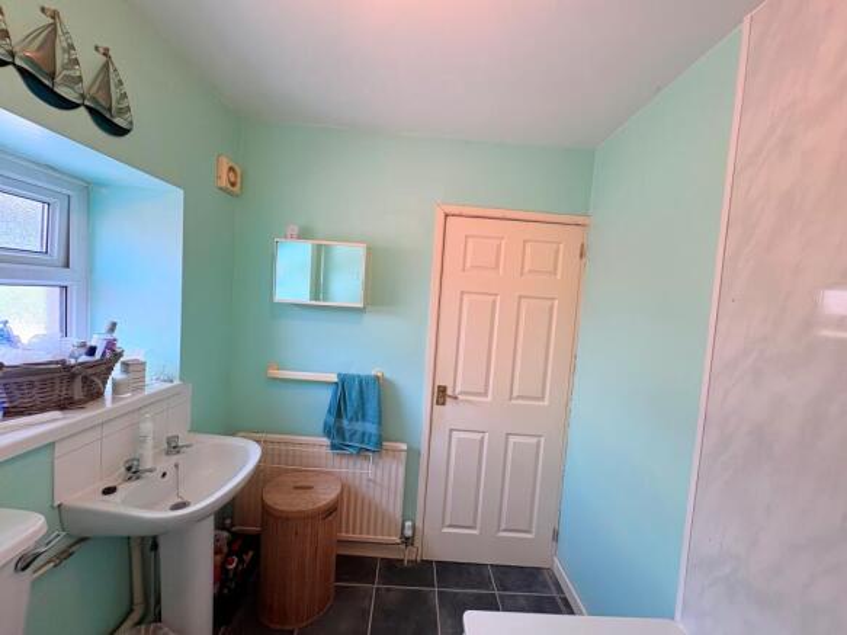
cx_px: 424
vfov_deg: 85.7
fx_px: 342
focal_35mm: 14
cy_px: 318
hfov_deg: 102.1
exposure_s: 1/100
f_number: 2.2
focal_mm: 2.22
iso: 125
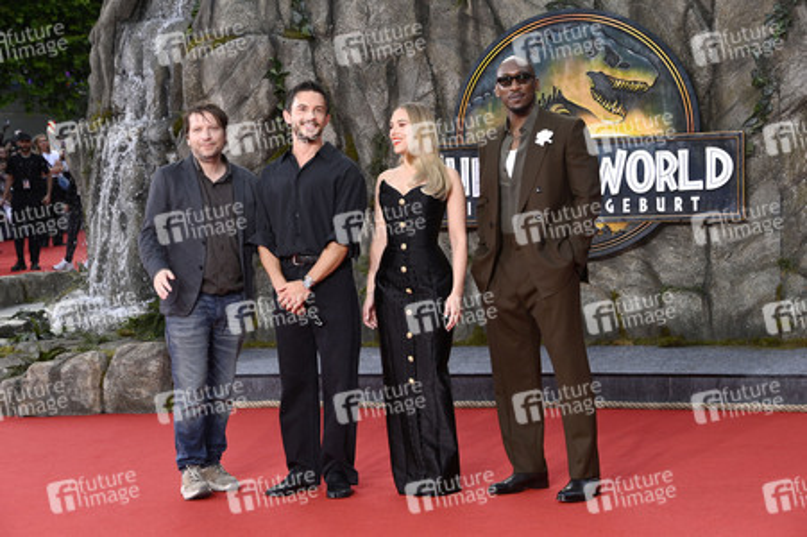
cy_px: 268
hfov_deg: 20.8
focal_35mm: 98
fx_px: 2195
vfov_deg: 13.9
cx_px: 404
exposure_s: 1/200
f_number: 8
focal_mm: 98
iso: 640
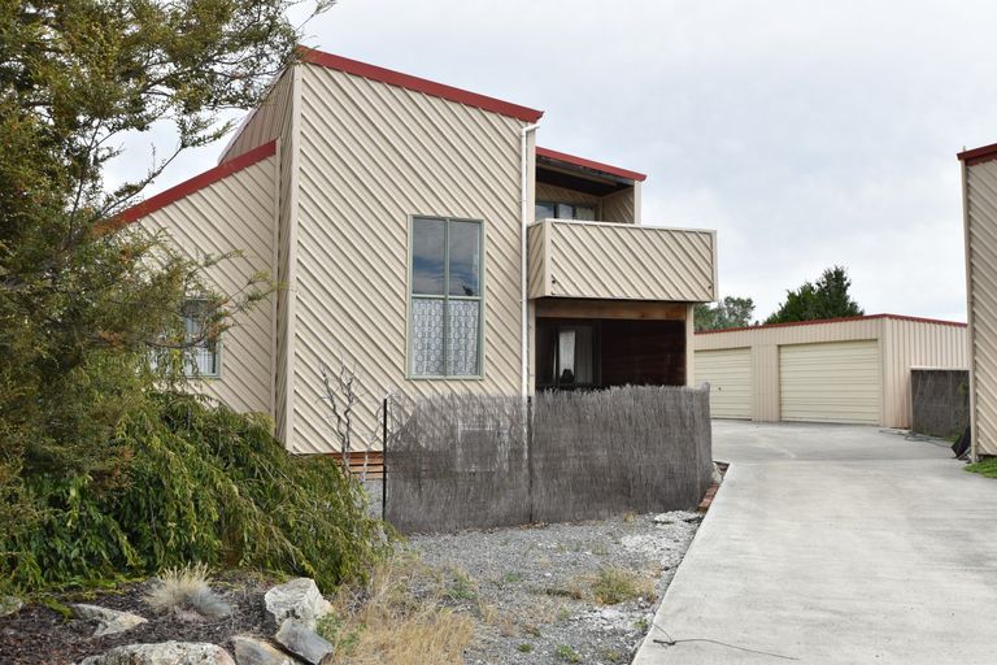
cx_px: 498
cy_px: 332
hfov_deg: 53.1
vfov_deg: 36.9
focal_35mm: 36
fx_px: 997
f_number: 9
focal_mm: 24
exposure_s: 1/320
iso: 200
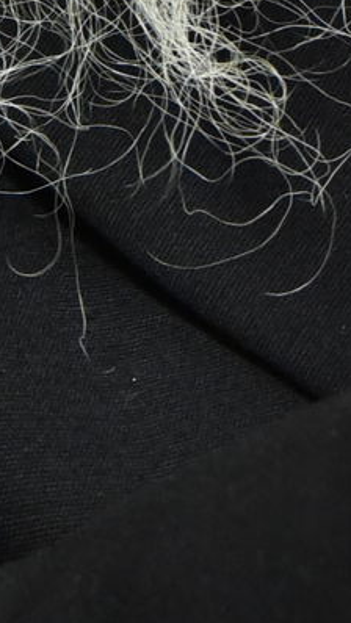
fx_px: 5673
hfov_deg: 3.5
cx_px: 263
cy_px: -421
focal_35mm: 343
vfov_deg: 6.2
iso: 6400
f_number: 5
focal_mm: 62
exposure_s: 1/50
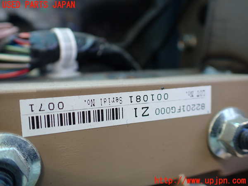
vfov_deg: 46.8
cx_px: 124
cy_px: 93
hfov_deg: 60.0
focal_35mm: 30
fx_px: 215
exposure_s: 1/125
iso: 100
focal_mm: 5.4
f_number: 2.3
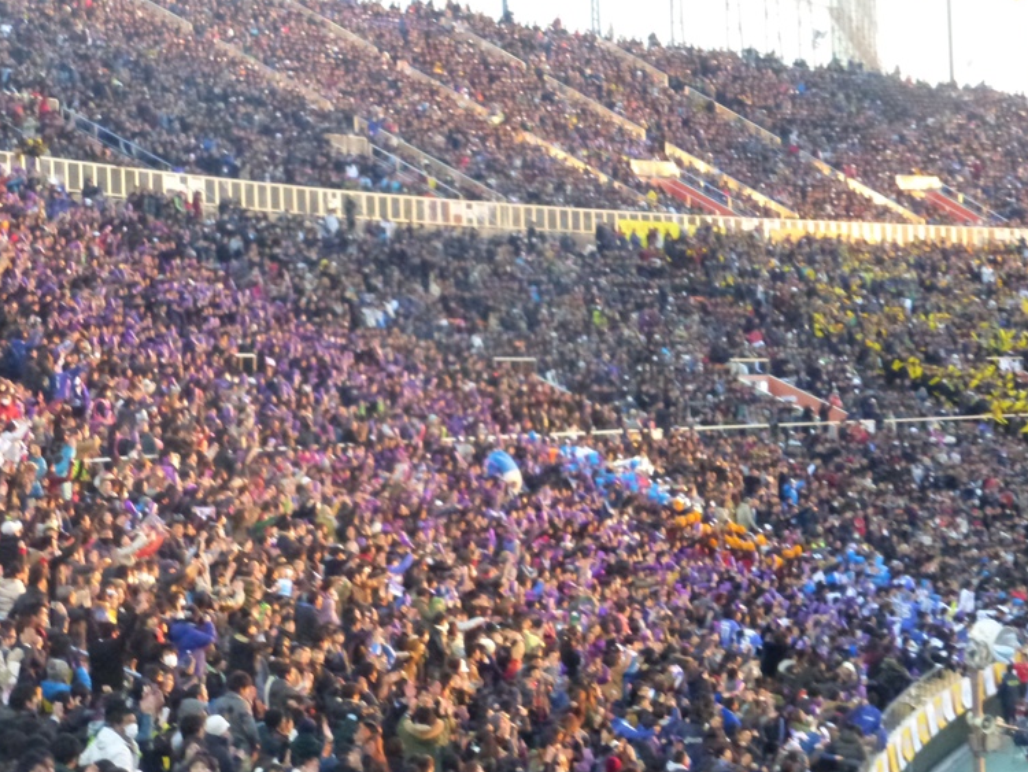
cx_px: 404
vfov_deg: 14.7
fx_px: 3000
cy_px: 354
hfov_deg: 19.4
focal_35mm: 101
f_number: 5
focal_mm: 12.5
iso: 1250
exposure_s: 1/250
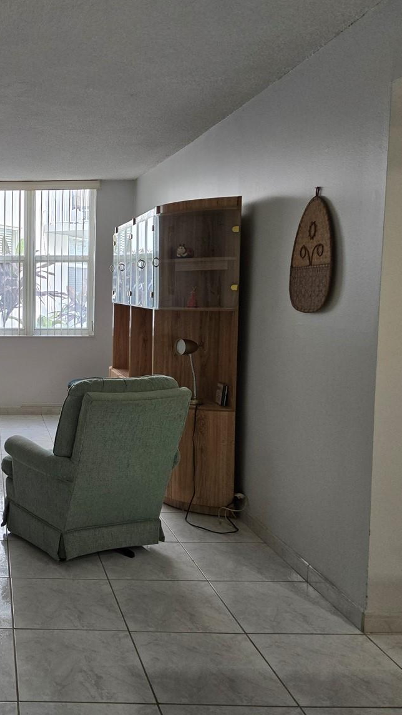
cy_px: 351
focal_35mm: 35
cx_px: -18
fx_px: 663
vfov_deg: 56.6
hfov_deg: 30.8
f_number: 1.8
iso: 160
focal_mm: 5.4
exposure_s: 1/120
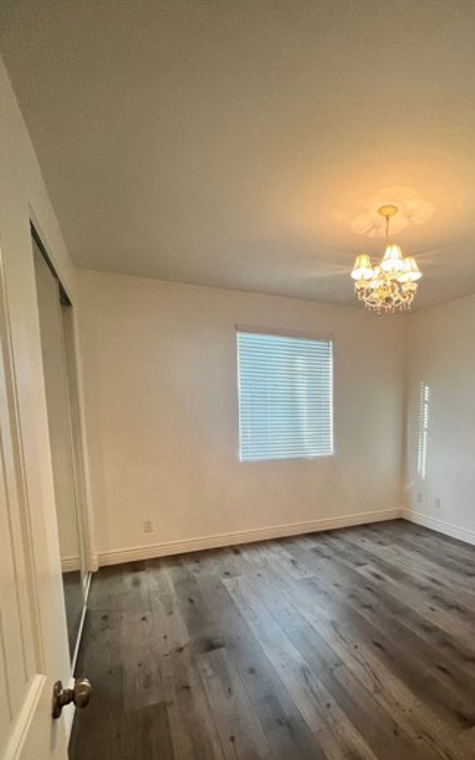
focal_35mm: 17
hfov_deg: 66.2
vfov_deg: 92.9
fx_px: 352
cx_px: 315
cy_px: 464
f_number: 1.8
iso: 200
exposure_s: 1/60
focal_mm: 1.57
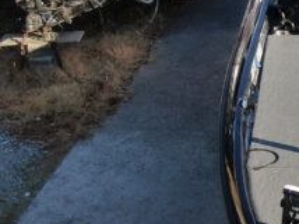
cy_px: 84
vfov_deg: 12.8
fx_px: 992
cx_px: 425
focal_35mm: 115
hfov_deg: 16.0
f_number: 2.8
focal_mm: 4.39
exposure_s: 1/640
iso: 100
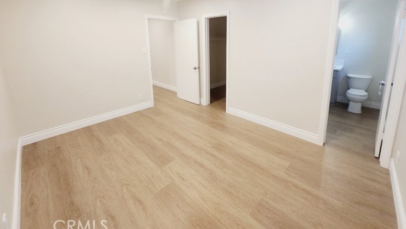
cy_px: 74
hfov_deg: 102.9
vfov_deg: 68.3
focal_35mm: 15
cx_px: 212
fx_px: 162
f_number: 2.2
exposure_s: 1/60
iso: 160
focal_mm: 1.74
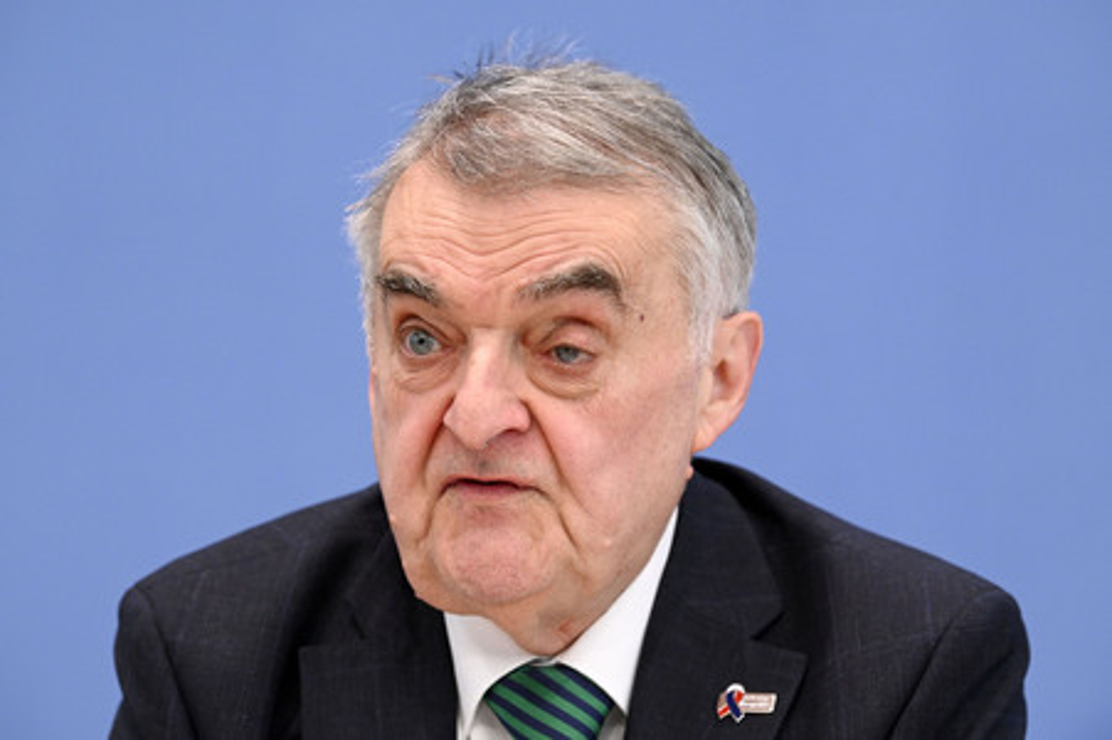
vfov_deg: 7.4
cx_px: 556
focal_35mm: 185
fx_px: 5710
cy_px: 370
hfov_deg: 11.1
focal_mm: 185
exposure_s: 1/800
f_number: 5
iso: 4000
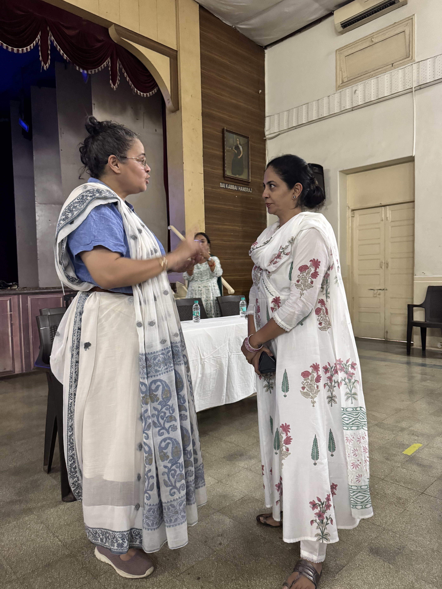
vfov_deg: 71.6
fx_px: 409
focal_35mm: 24
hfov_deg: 56.8
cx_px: 221
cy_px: 294
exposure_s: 1/33
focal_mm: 6.76
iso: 800
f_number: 1.78
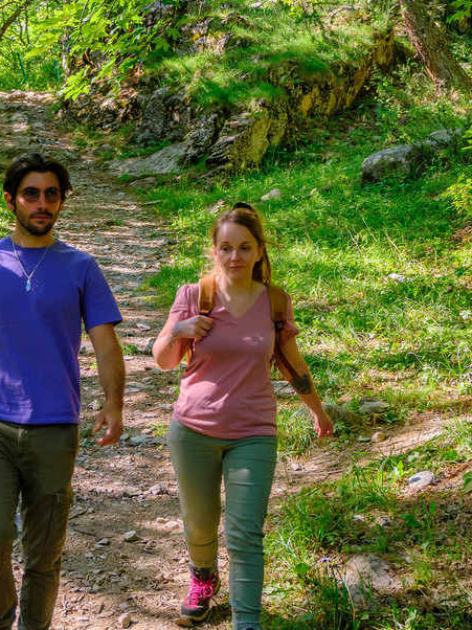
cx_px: 179
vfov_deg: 24.7
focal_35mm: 78
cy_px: 155
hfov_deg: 18.9
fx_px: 1419
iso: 800
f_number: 4
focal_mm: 28.2
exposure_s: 1/250
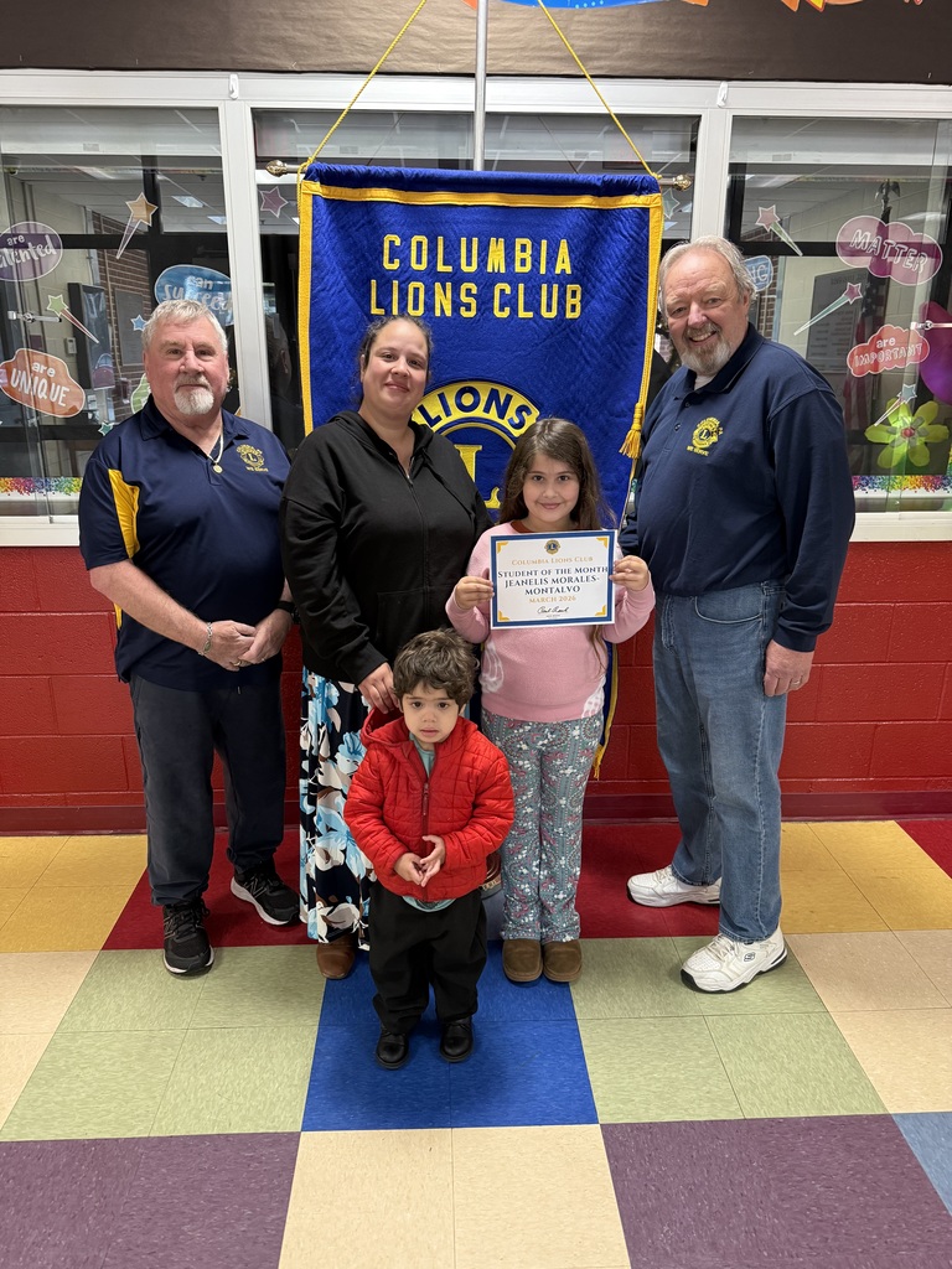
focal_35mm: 24
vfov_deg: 71.6
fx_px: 880
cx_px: 476
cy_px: 634
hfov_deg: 56.8
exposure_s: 1/60
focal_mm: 6.76
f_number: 1.78
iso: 320
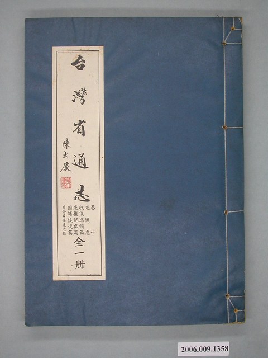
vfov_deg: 35.5
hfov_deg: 27.0
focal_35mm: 54
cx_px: 134
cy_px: 179
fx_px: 557
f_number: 2.9
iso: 100
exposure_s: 1/59.5
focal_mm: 11.3
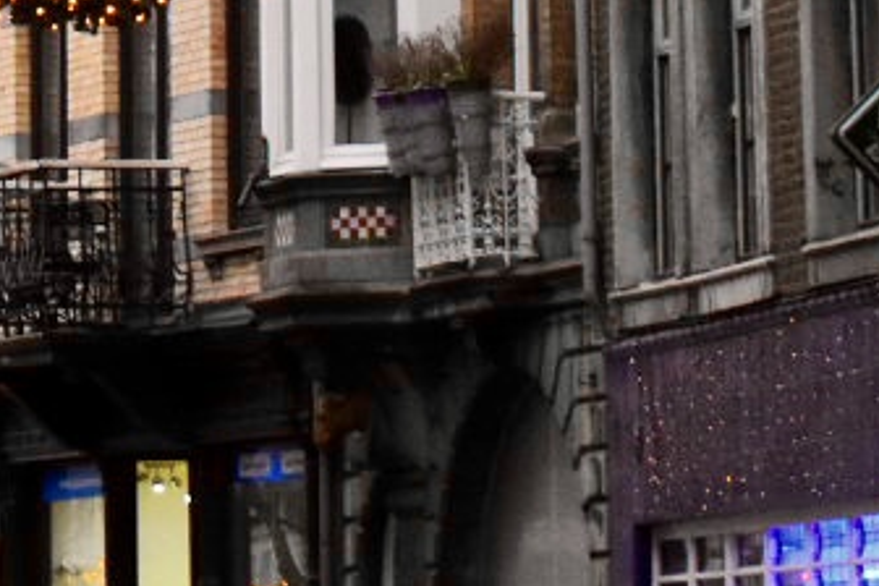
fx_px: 7422
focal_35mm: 304
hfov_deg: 6.7
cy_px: -502
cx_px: -230
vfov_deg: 4.5
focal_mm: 42
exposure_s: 1/125
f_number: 5
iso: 1800
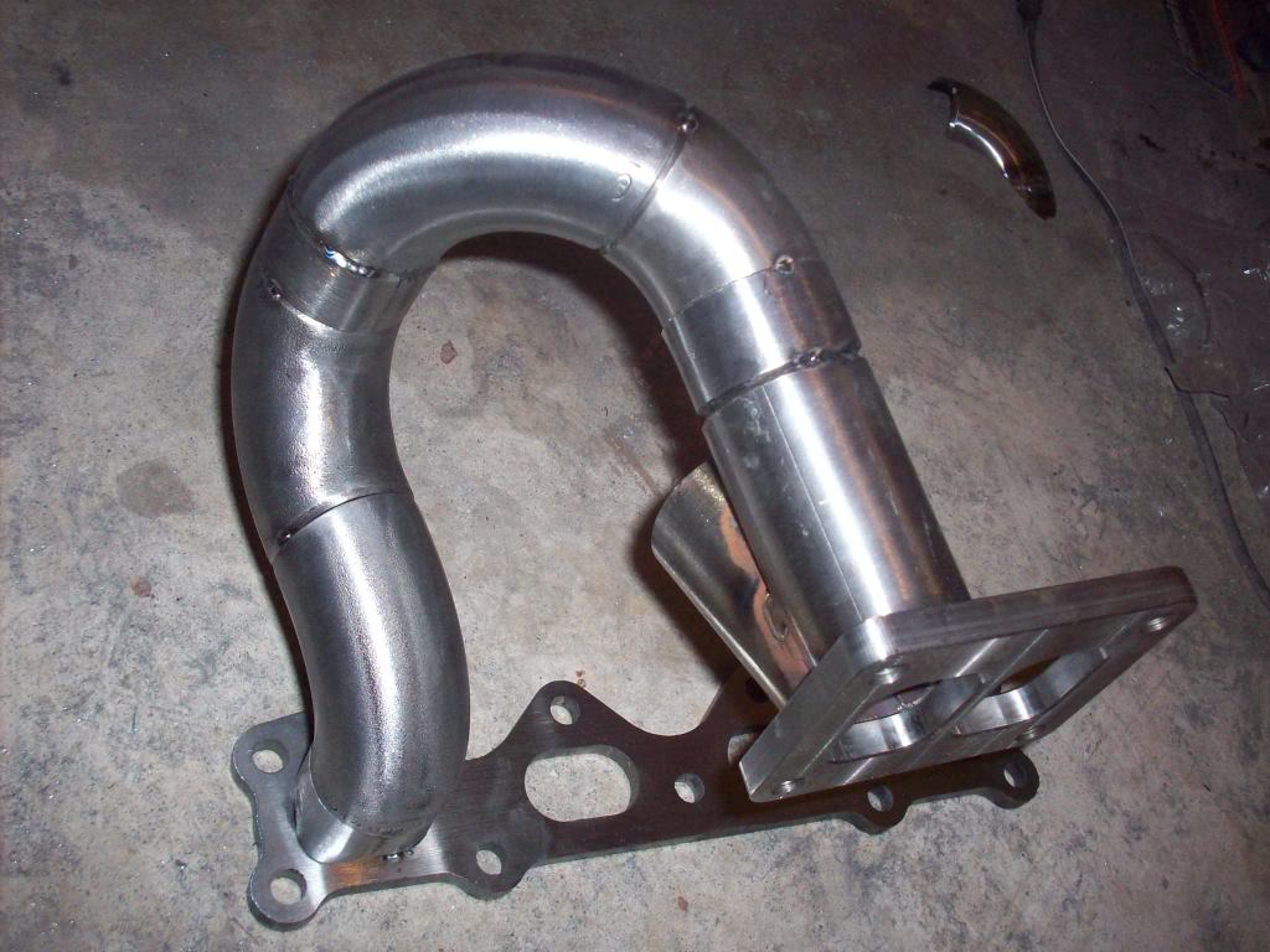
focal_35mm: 37
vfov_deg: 38.7
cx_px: 635
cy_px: 476
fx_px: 1357
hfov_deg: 50.1
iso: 160
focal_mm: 6.2
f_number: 2.8
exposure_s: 1/64
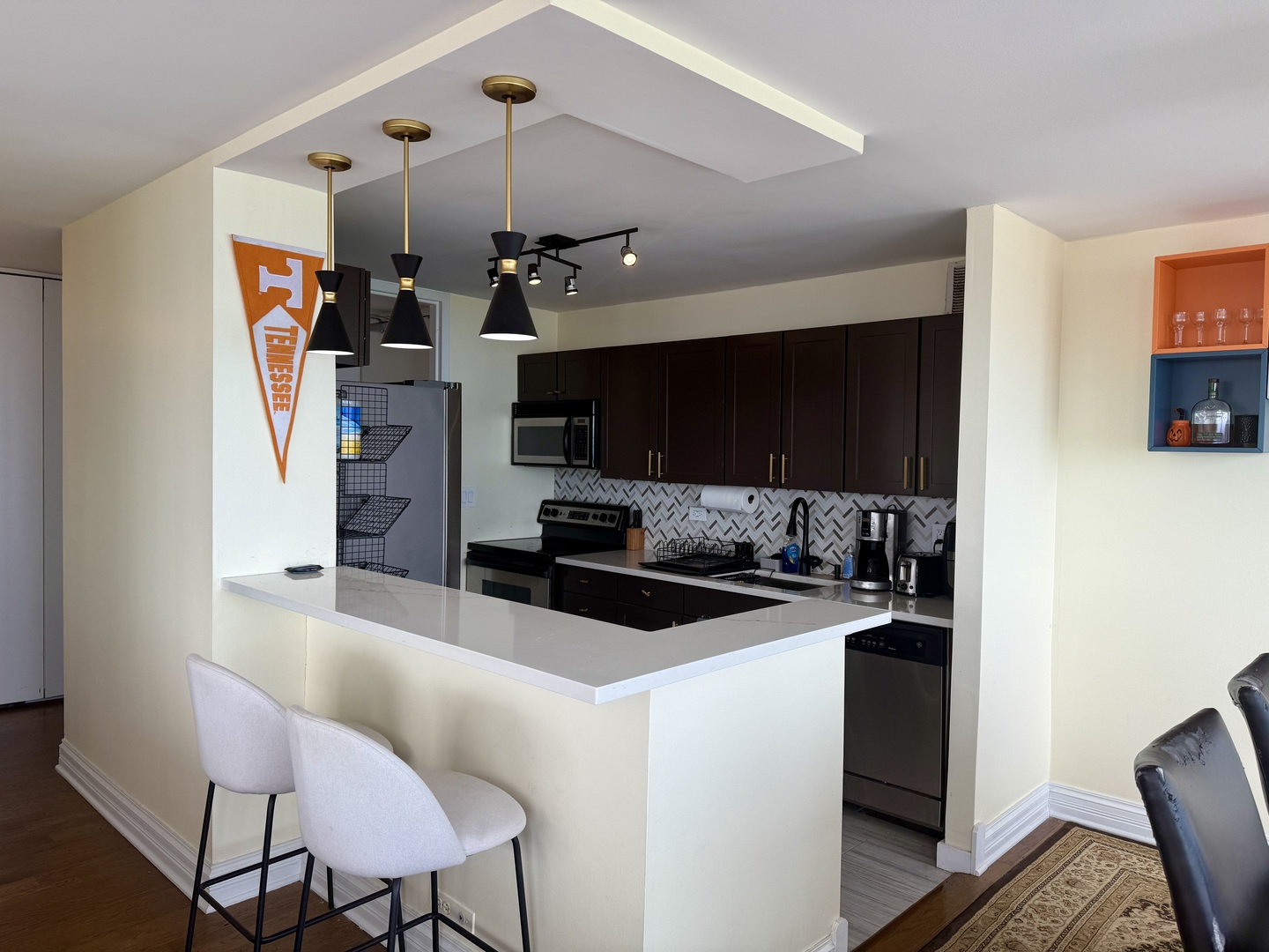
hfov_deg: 71.6
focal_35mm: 24
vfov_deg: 56.8
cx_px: 634
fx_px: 880
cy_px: 476
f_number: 1.78
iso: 80
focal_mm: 6.76
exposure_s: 1/677
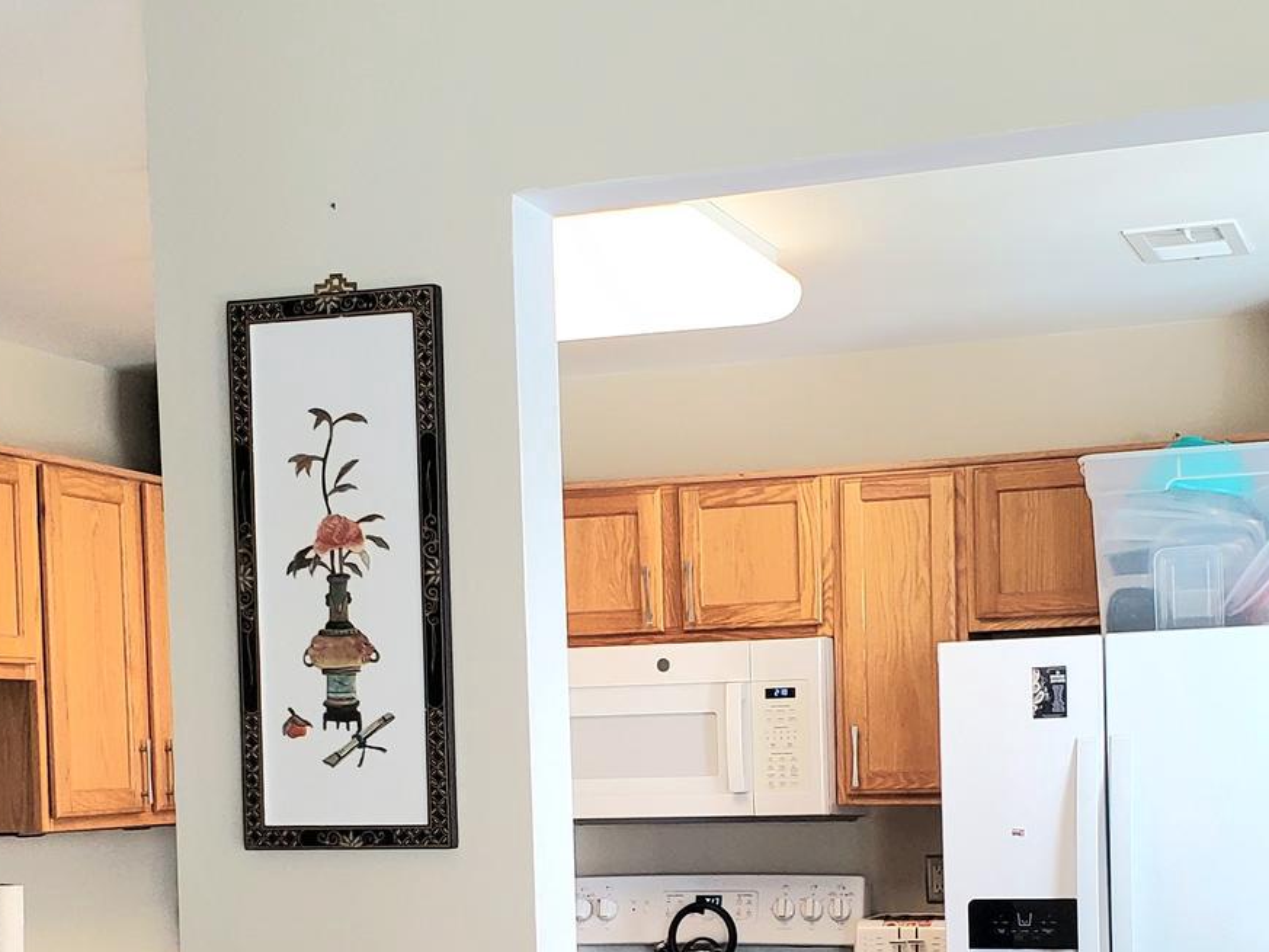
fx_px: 2237
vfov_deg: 23.5
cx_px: 676
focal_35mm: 61
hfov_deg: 31.7
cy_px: 824
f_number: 2.4
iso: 200
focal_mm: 4.3
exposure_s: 1/120
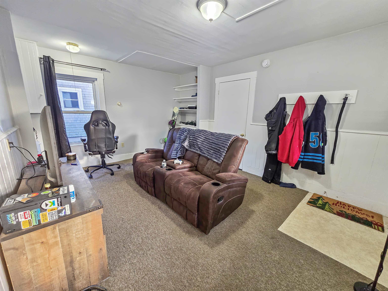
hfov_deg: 106.2
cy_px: 146
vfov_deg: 89.9
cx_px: 194
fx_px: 146
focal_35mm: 13
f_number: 2.2
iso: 320
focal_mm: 2.2
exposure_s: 1/60
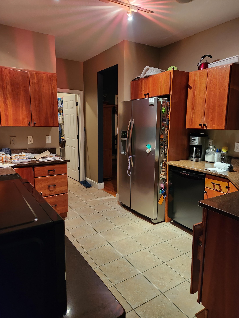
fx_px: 221
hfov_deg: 56.8
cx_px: 121
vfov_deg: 71.6
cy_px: 158
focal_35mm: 24
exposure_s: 1/30
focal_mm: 5.4
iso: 640
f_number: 1.8
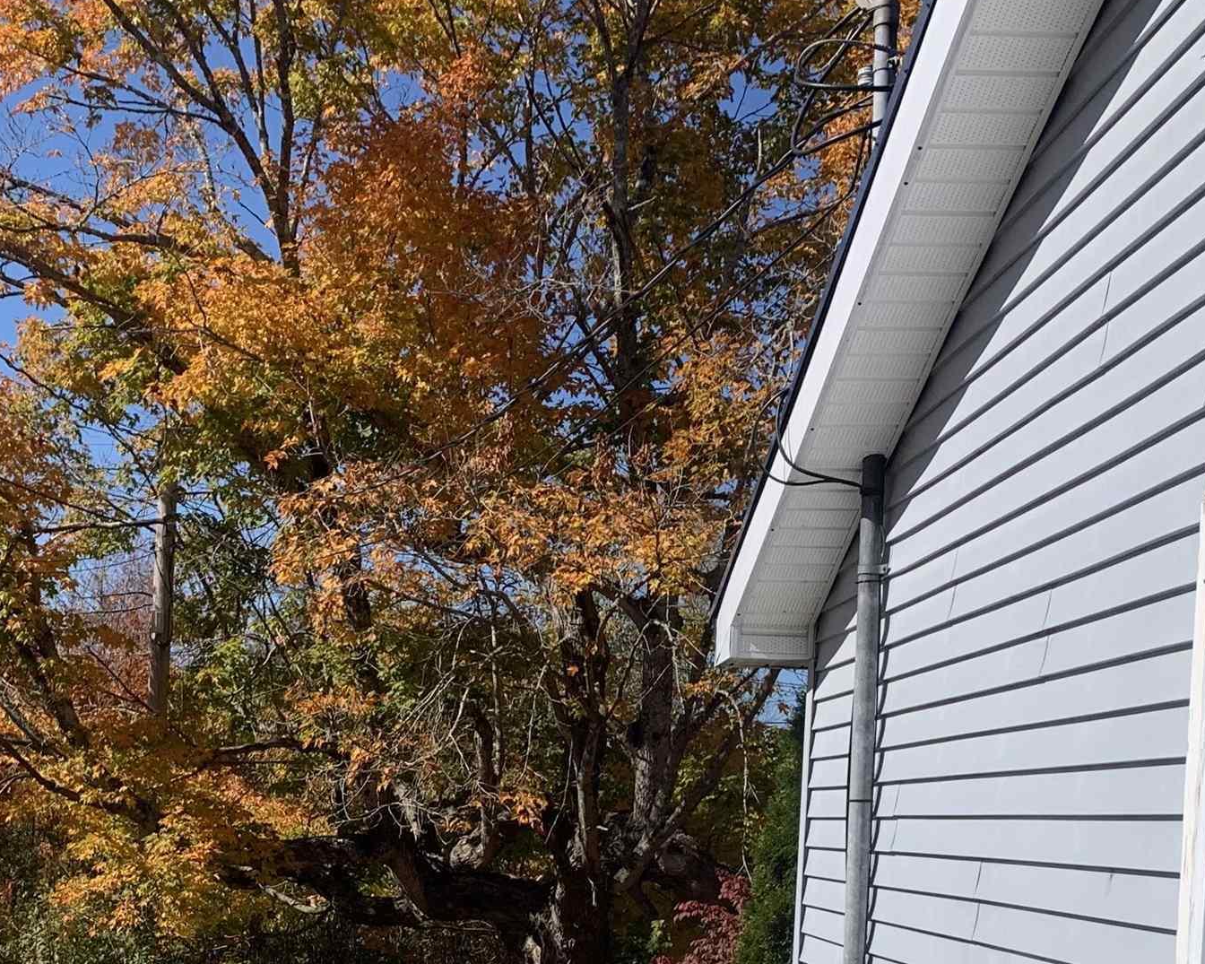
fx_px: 2068
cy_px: 935
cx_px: 413
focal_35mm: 58
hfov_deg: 32.2
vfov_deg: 25.1
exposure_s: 1/3289
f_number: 1.8
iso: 25
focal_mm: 4.25
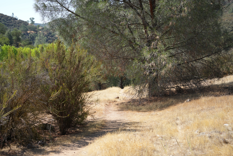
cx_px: 116
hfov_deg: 39.6
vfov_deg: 27.0
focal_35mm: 50
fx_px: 324
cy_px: 78
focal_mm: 50
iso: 320
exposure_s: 1/1000
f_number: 4.5
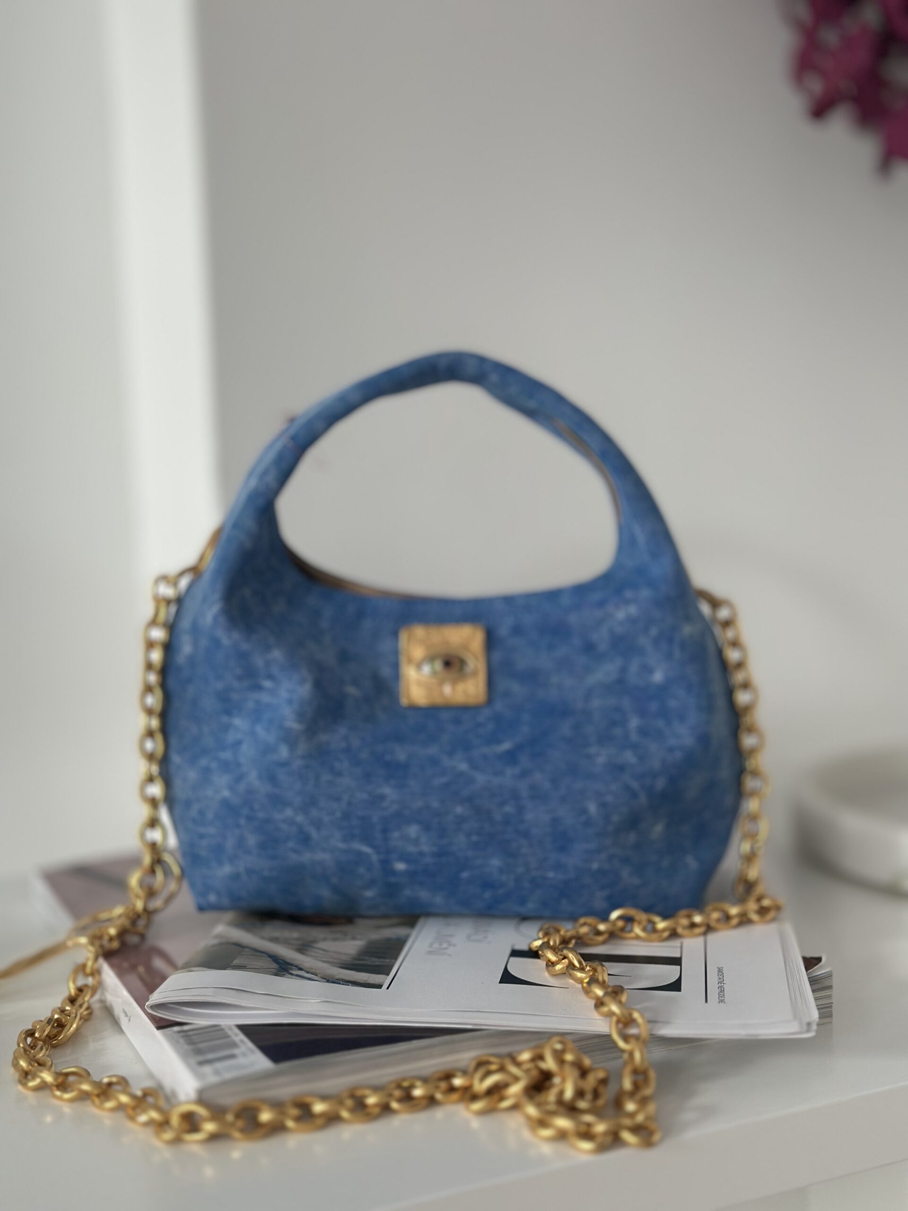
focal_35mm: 48
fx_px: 1679
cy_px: 606
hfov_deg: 30.3
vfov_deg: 39.7
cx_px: 454
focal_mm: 6.86
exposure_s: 1/89
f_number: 1.78
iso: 125
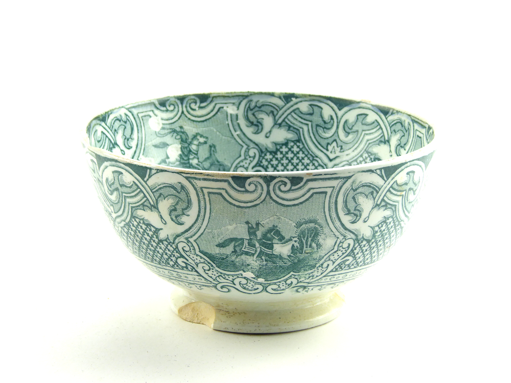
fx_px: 1565
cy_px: 192
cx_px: 256
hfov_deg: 18.5
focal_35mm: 106
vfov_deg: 14.0
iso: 200
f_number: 5.6
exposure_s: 1/40
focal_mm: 19
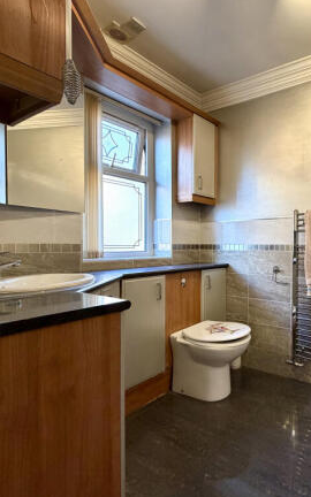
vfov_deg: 85.1
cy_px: 249
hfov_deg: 52.4
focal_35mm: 20
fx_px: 271
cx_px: 280
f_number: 2.2
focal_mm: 2.22
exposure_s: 1/100
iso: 250
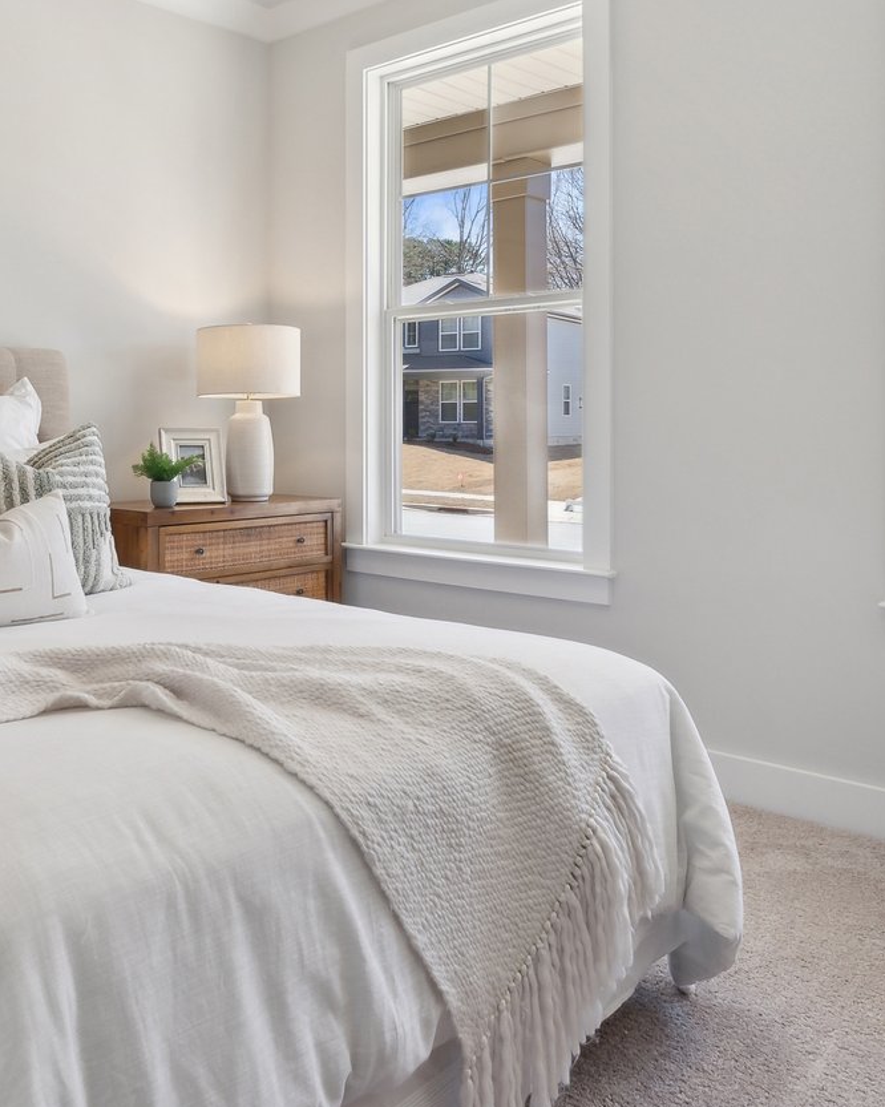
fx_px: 983
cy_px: 415
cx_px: 233
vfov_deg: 58.1
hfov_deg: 46.9
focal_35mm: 30
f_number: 7.1
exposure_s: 1/50
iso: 160
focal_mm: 13
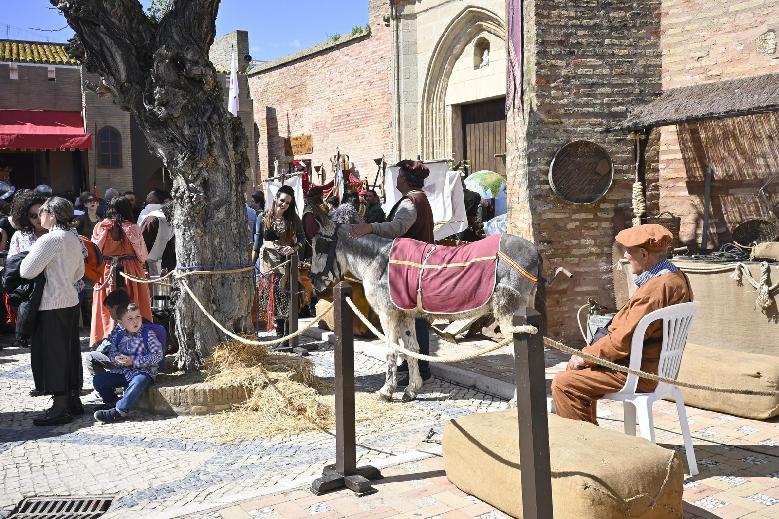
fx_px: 730
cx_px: 390
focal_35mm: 34
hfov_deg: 56.2
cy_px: 260
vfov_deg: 39.1
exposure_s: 1/800
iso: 250
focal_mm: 22.5
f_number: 6.3
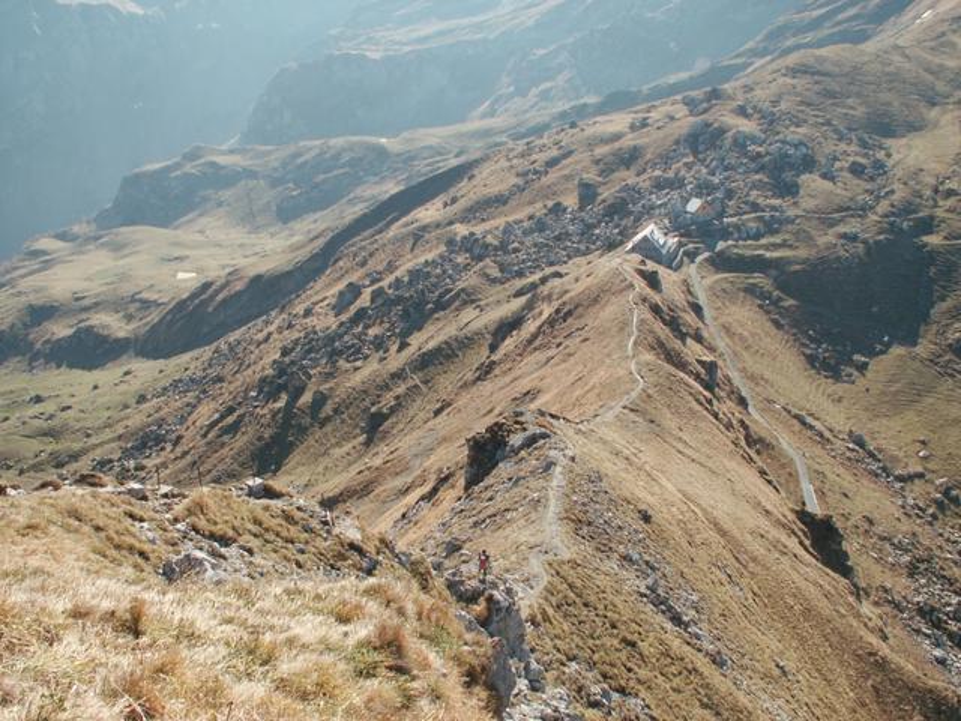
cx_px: 480
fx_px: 972
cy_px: 360
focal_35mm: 35
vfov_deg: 40.7
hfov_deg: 52.6
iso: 50
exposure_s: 1/320
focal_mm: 5.86
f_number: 3.5
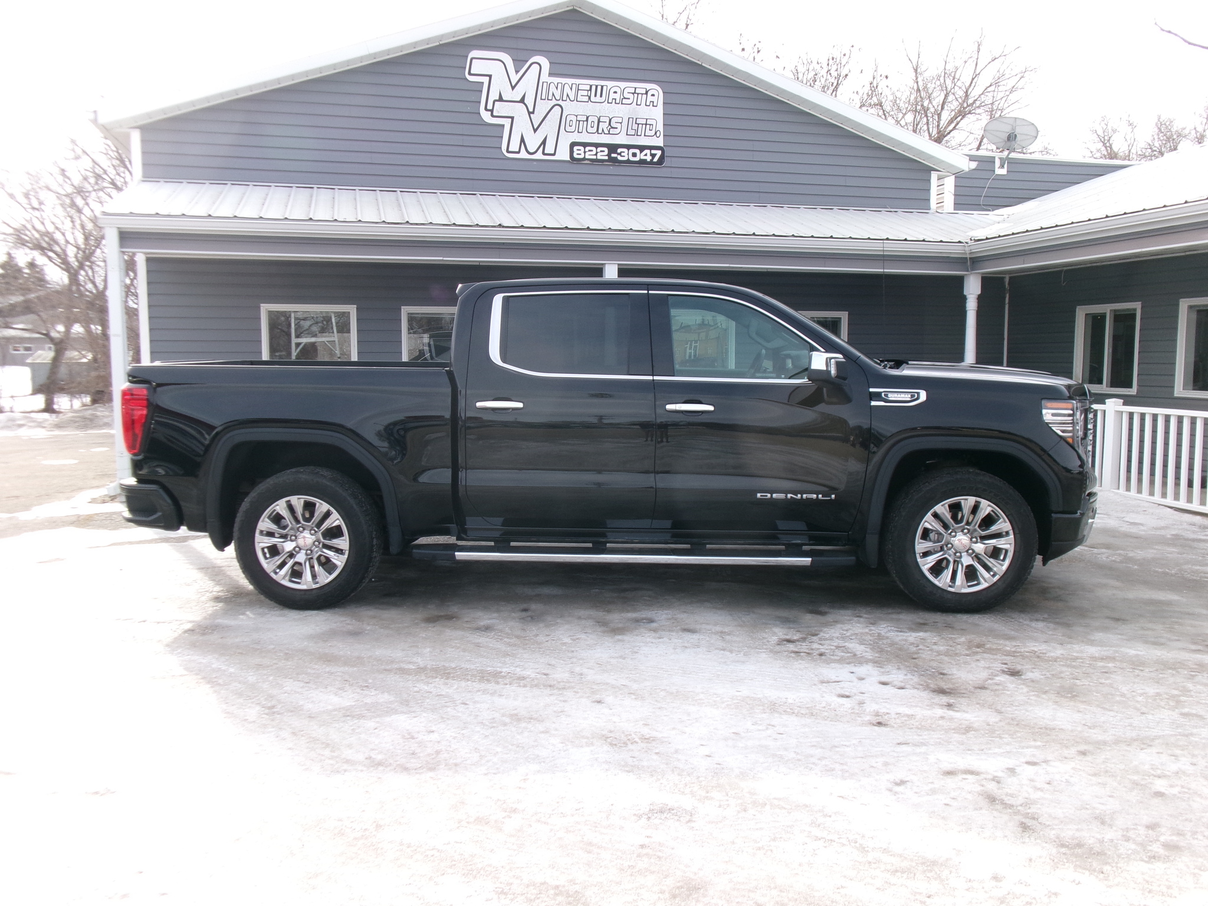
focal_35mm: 28
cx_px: 604
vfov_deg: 49.7
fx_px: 977
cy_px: 453
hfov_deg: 63.4
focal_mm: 5.1
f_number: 10.8
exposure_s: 1/38
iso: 100
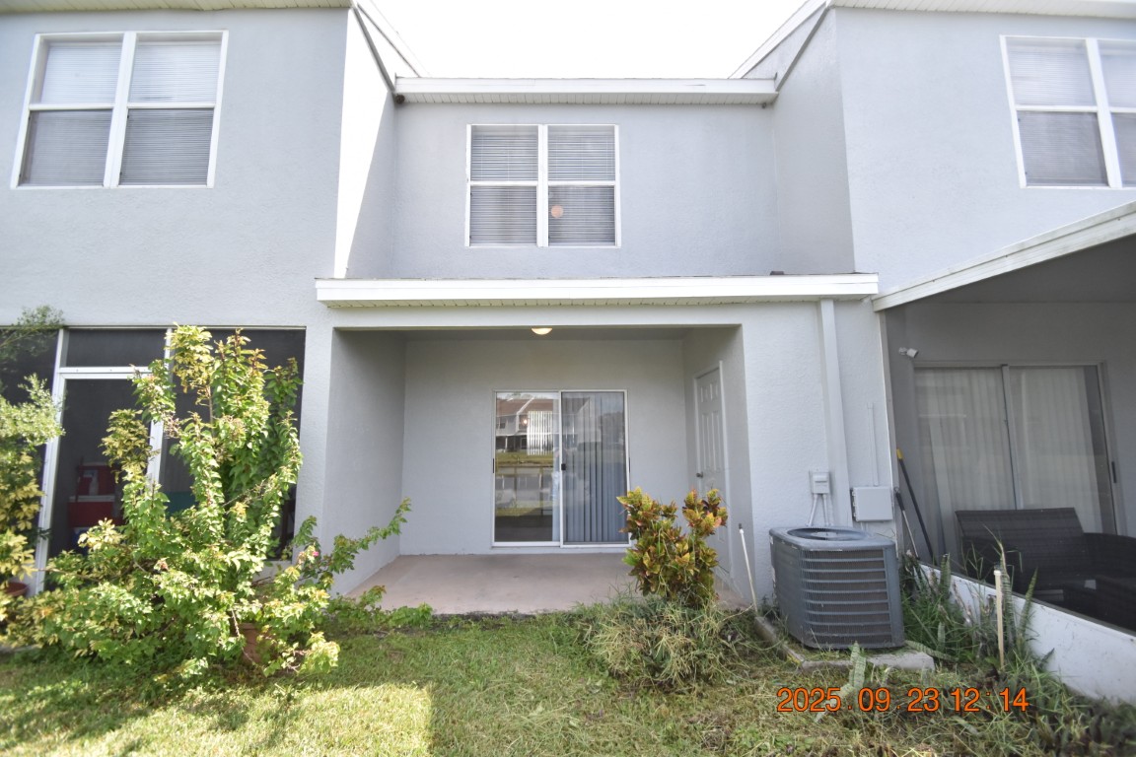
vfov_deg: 77.3
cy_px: 378
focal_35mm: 15
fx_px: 473
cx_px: 568
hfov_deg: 100.4
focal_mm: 10
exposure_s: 1/2000
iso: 800
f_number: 3.5
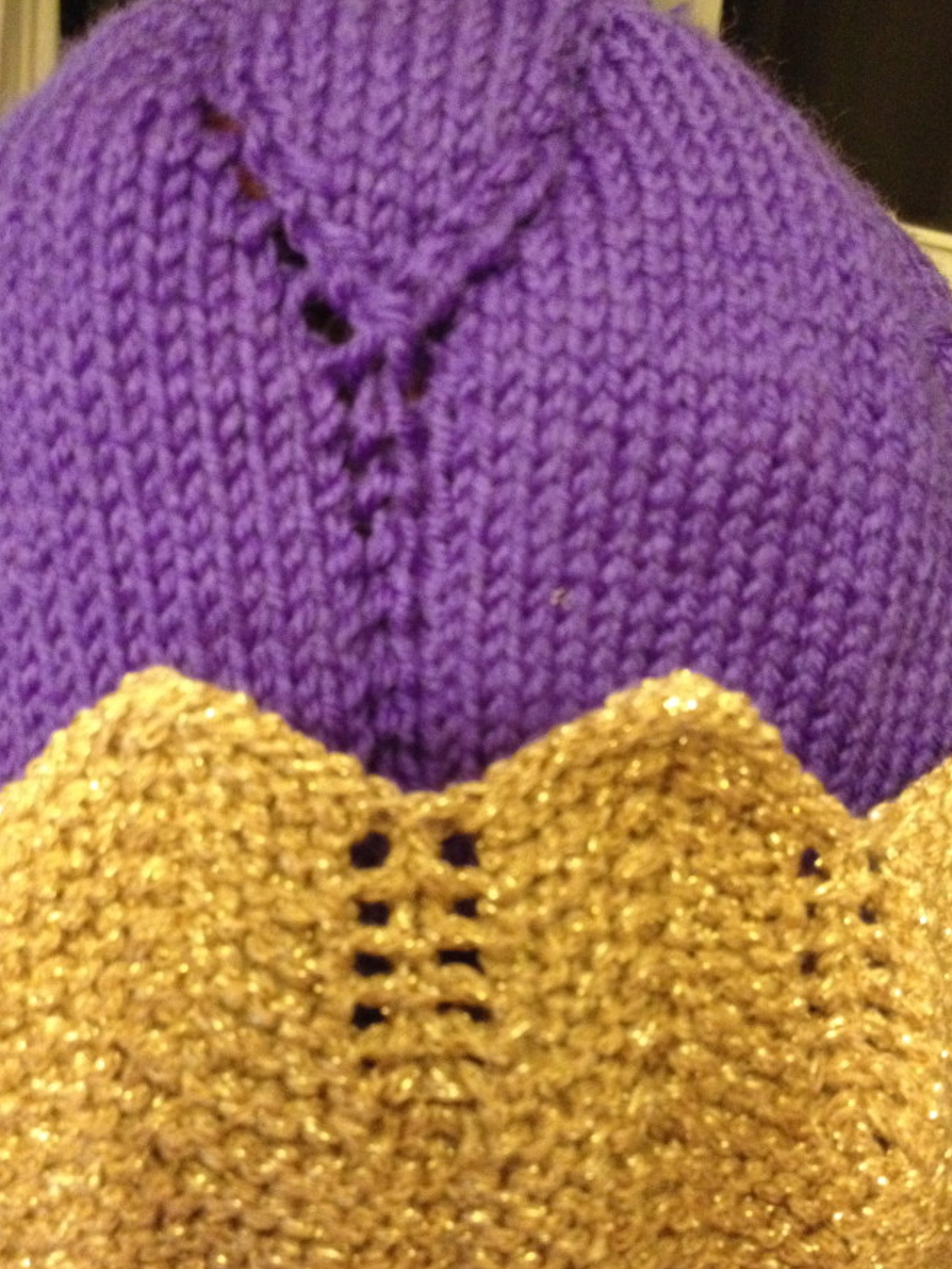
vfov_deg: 45.7
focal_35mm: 41
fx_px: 1503
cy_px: 681
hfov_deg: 35.1
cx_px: 431
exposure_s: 1/15
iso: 500
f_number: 2.4
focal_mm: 4.28
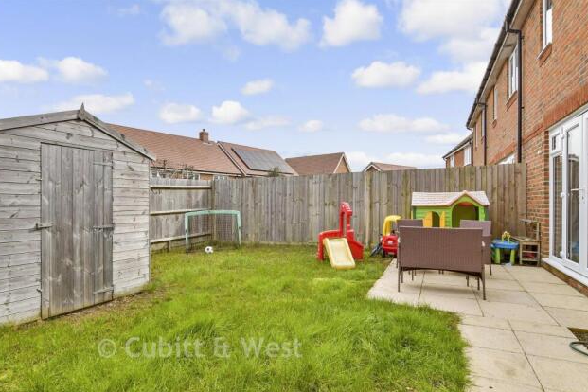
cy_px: 206
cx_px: 299
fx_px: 310
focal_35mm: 19
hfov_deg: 86.9
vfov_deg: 64.5
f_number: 8
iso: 200
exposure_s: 1/320
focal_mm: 12
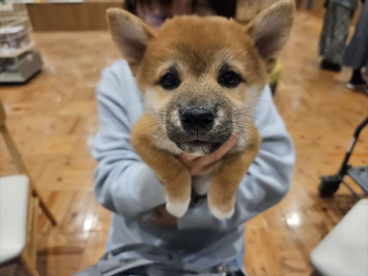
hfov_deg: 73.9
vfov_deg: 58.9
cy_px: 138
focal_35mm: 23
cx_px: 184
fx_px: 245
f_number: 1.8
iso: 400
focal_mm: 5.4
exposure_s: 1/359
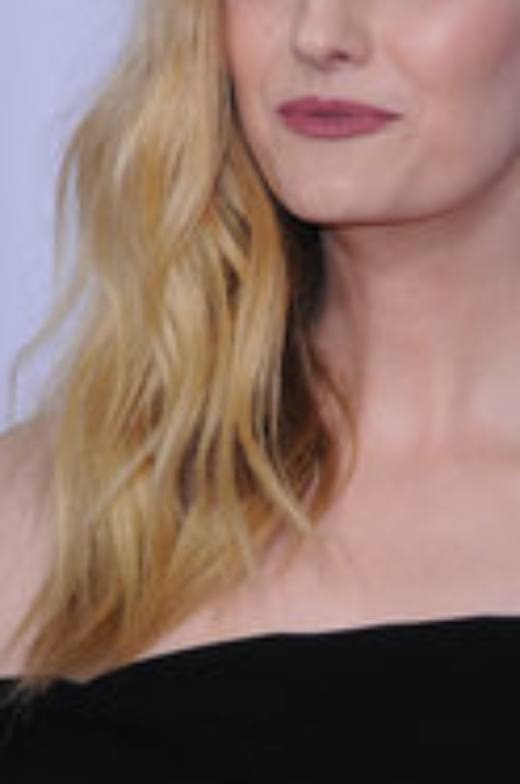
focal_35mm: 418
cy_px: 377
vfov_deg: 4.9
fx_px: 9090
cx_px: 373
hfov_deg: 3.3
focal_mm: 130
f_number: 8
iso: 400
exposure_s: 1/200
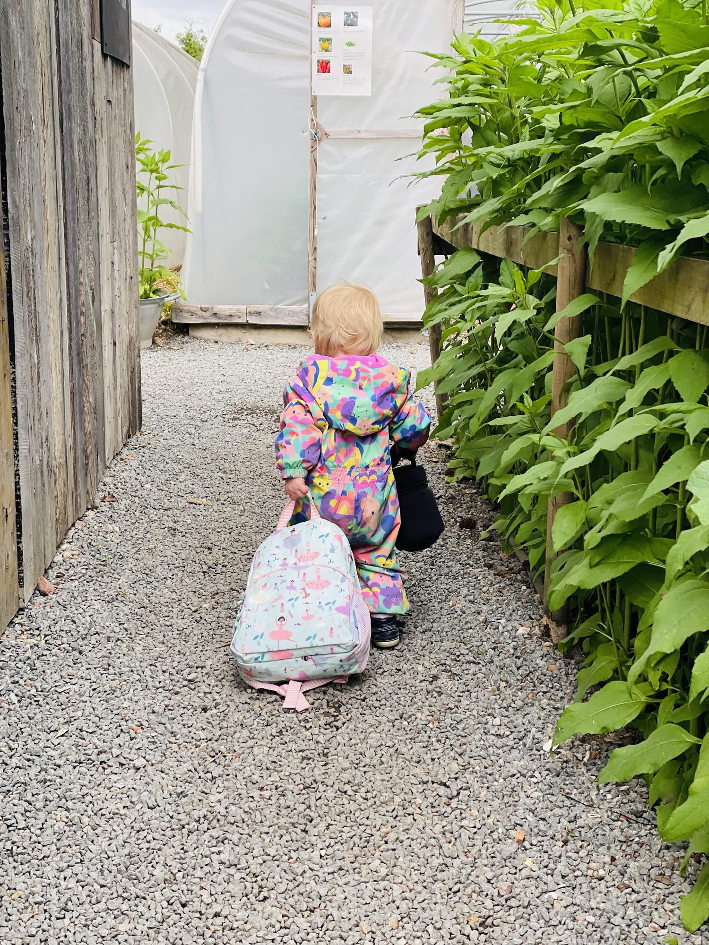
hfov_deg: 28.0
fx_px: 1420
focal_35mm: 52
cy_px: 472
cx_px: 354
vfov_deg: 36.8
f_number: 2
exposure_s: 1/161
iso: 25
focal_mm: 6
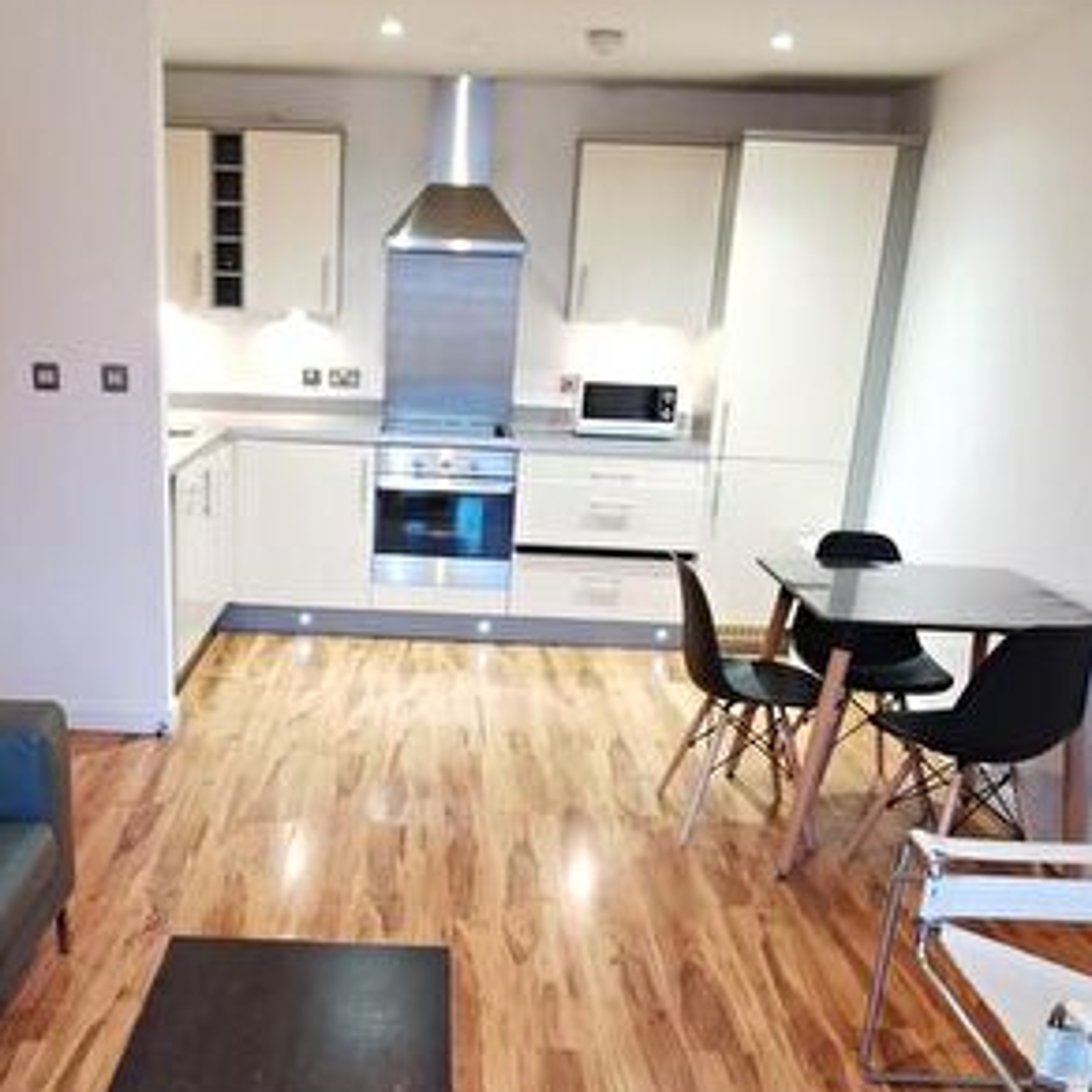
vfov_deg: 45.2
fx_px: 1285
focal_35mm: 36
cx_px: 404
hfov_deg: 45.6
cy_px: 750
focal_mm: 2.26
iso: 640
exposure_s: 1/20
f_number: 2.2
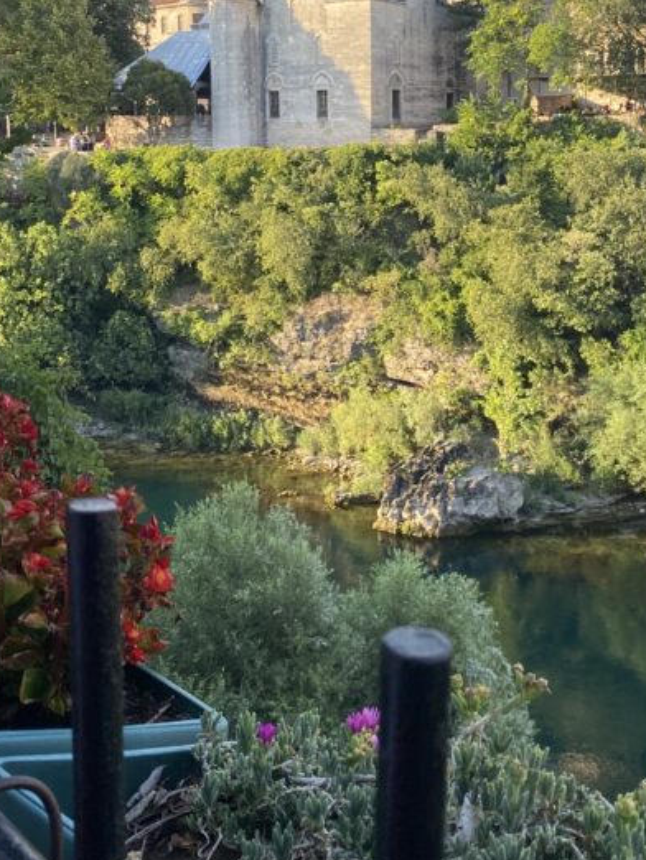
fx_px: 1268
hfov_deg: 28.4
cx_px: 427
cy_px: 288
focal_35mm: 51
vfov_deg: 37.1
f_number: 1.8
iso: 32
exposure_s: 1/747
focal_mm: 4.25
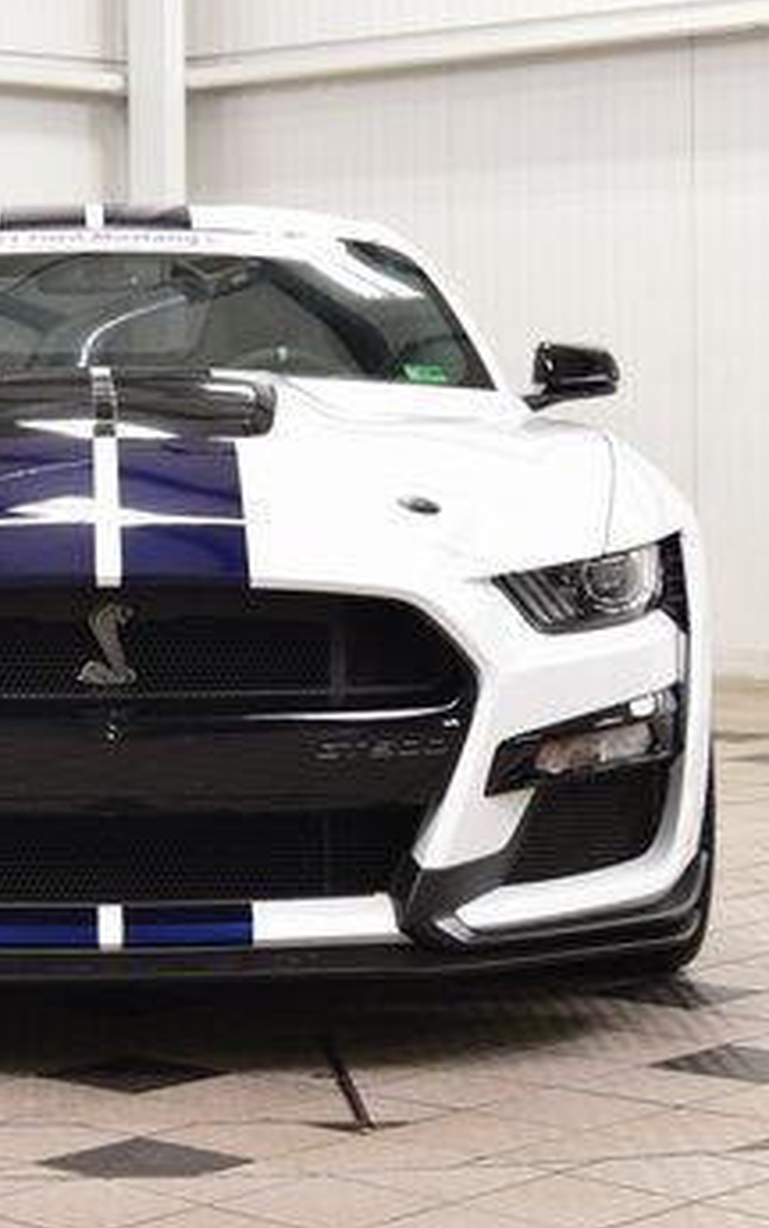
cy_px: 546
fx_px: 3416
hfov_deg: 12.8
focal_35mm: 102
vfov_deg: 20.4
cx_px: 100
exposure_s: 1/60
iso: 1600
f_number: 7.1
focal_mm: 36
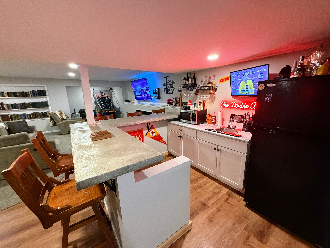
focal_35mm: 14
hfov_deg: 102.1
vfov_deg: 85.7
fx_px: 133
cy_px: 124
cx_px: 165
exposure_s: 1/60
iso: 640
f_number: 2.2
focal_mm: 2.22
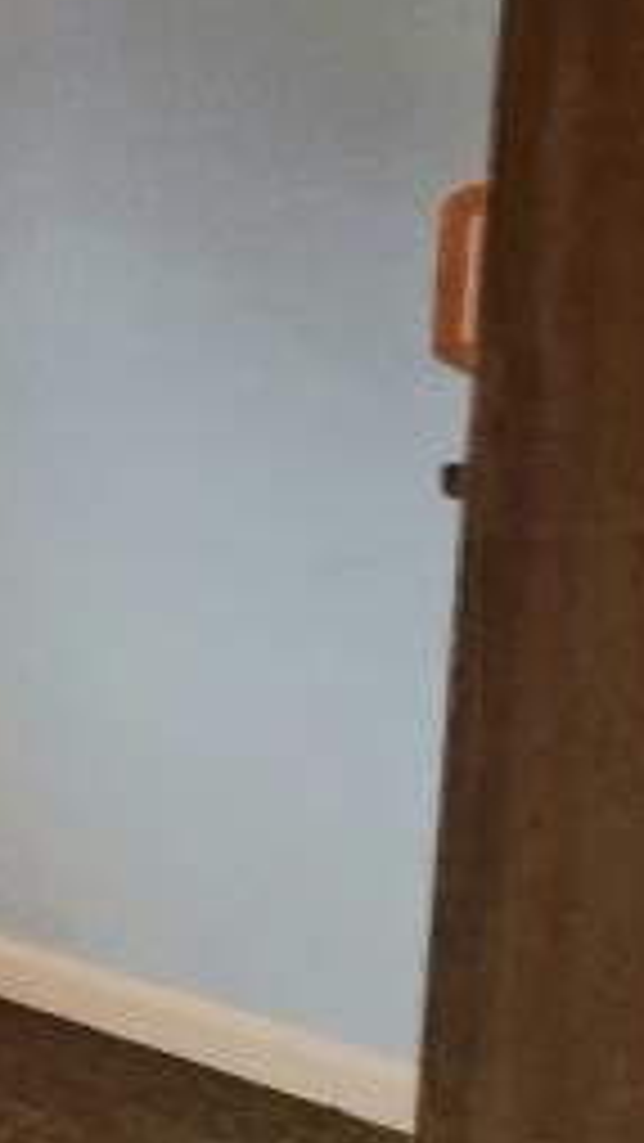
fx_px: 1729
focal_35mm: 57
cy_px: 108
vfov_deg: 34.5
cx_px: -1171
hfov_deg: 12.3
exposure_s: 1/50
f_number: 2.2
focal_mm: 2.2
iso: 160
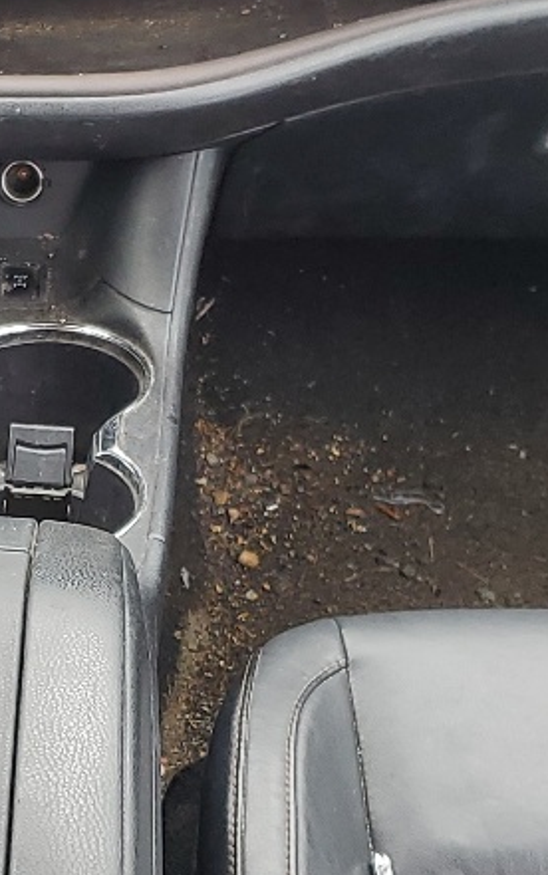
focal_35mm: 100
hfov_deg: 12.9
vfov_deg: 20.7
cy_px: 550
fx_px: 2387
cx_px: -18
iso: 54
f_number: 1.5
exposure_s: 1/120
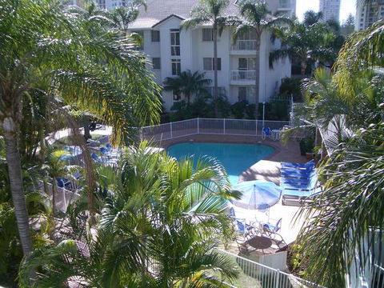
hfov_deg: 52.6
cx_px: 192
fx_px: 388
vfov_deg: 40.7
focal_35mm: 35
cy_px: 144
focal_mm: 5.8
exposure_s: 1/640
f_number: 2.6
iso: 50
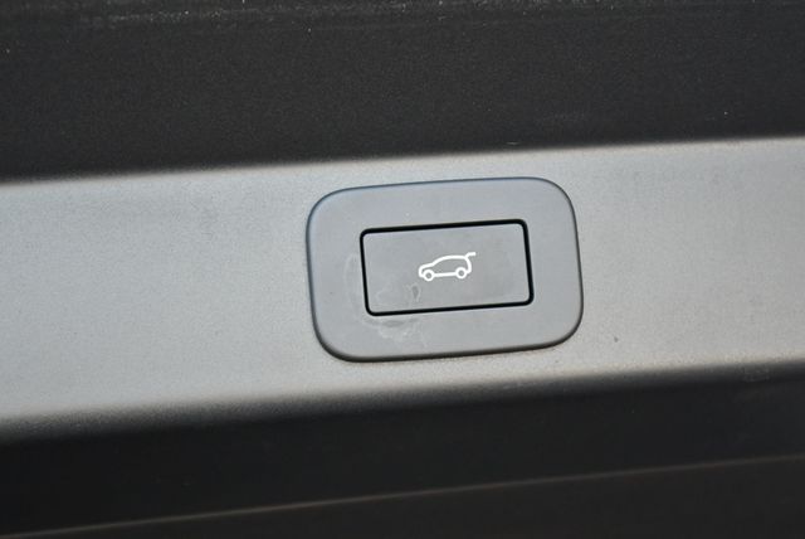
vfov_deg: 14.9
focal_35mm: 92
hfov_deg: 22.1
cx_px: 402
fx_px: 2059
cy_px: 270
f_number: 5.3
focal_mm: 46
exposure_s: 1/160
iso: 800
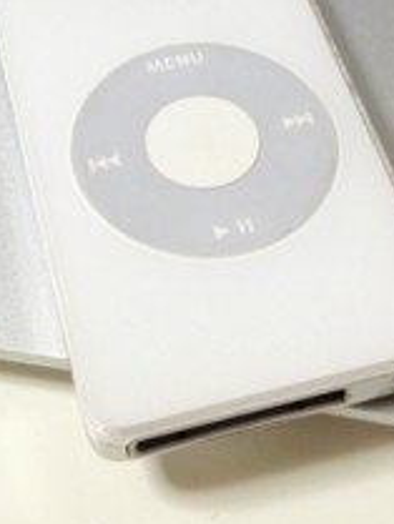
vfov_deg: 20.6
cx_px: 207
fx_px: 1395
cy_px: 3
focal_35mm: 92
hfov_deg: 16.1
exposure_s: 1/20
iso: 80
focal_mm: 4.28
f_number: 2.4
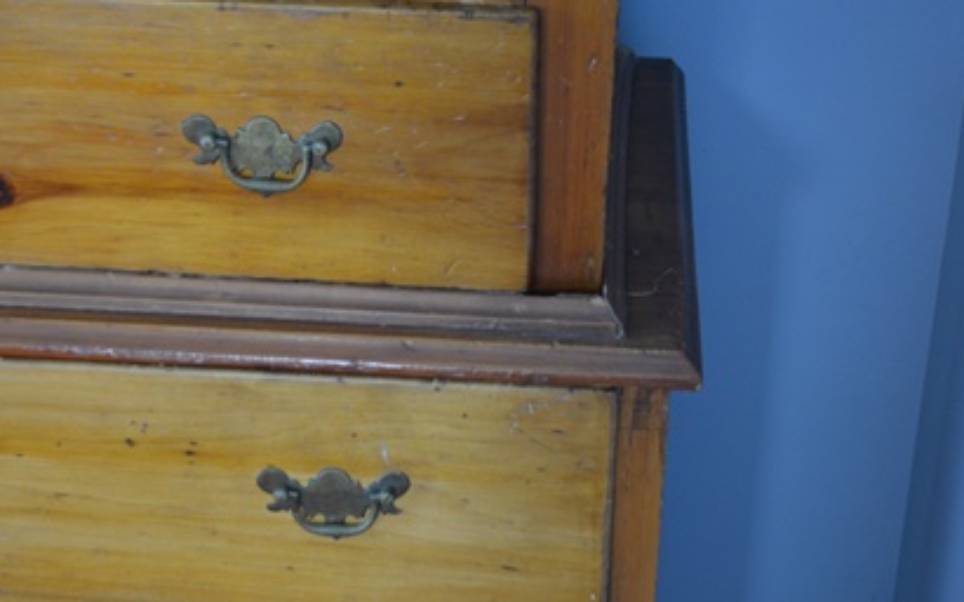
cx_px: 501
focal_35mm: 76
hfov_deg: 27.1
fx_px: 1996
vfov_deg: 17.1
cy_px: 190
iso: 1400
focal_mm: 34
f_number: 5
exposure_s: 1/30
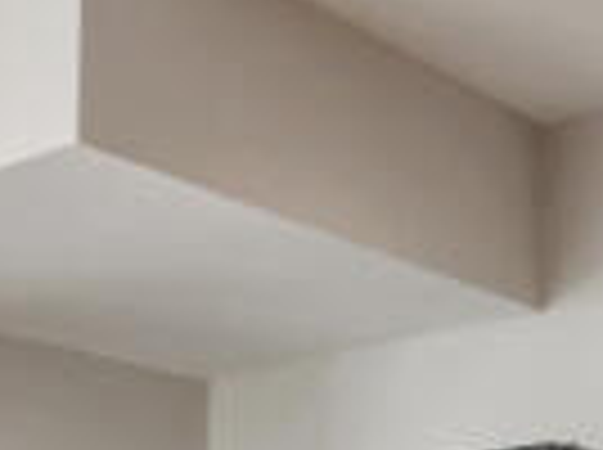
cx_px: 63
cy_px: 844
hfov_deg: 18.8
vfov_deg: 12.8
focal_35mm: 103
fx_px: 1791
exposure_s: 3
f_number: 10
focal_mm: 14
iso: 100
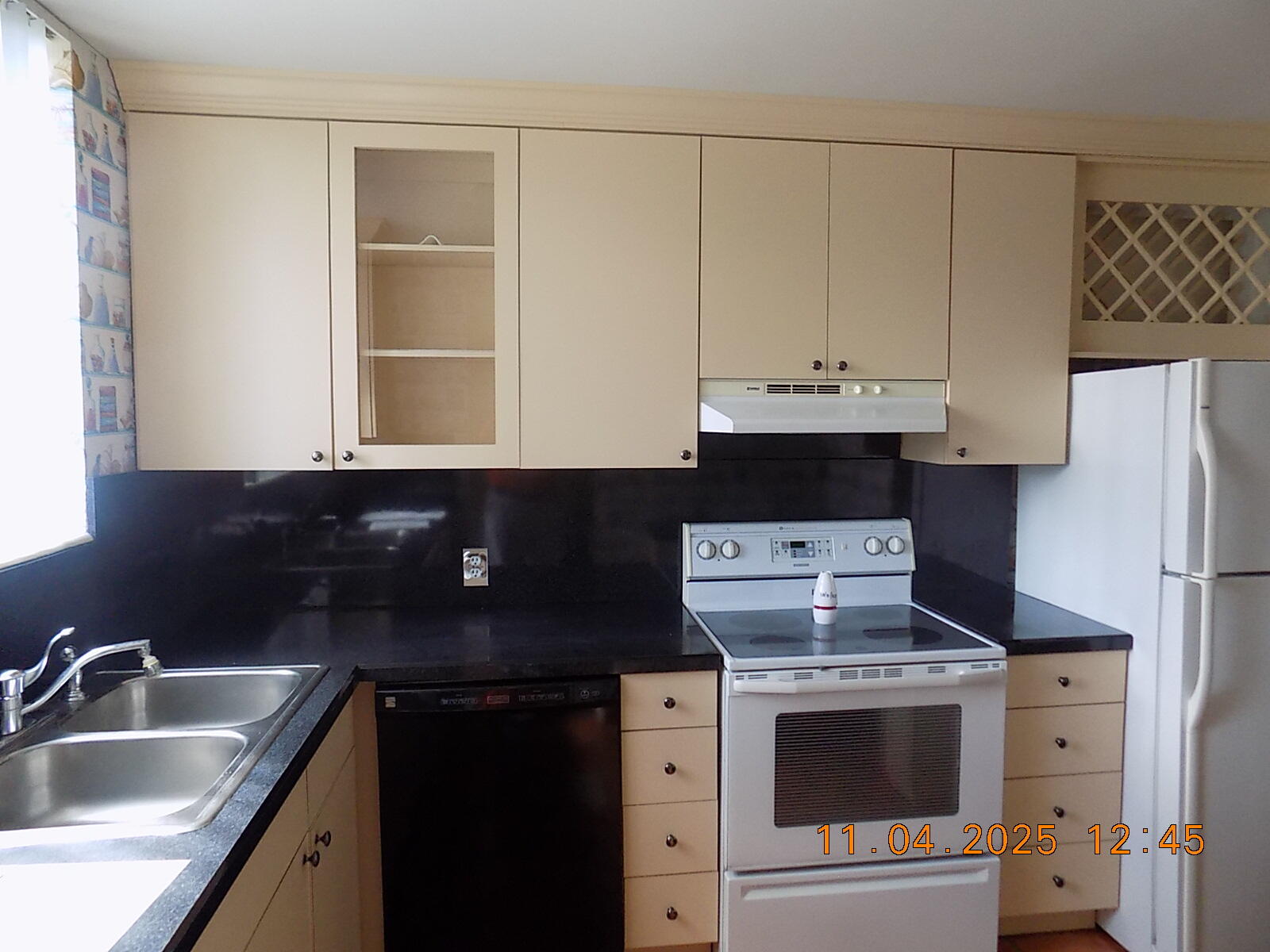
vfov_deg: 58.9
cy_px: 476
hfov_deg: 73.9
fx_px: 844
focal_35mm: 23
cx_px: 635
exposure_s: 1/30
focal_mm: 4
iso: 250
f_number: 3.1
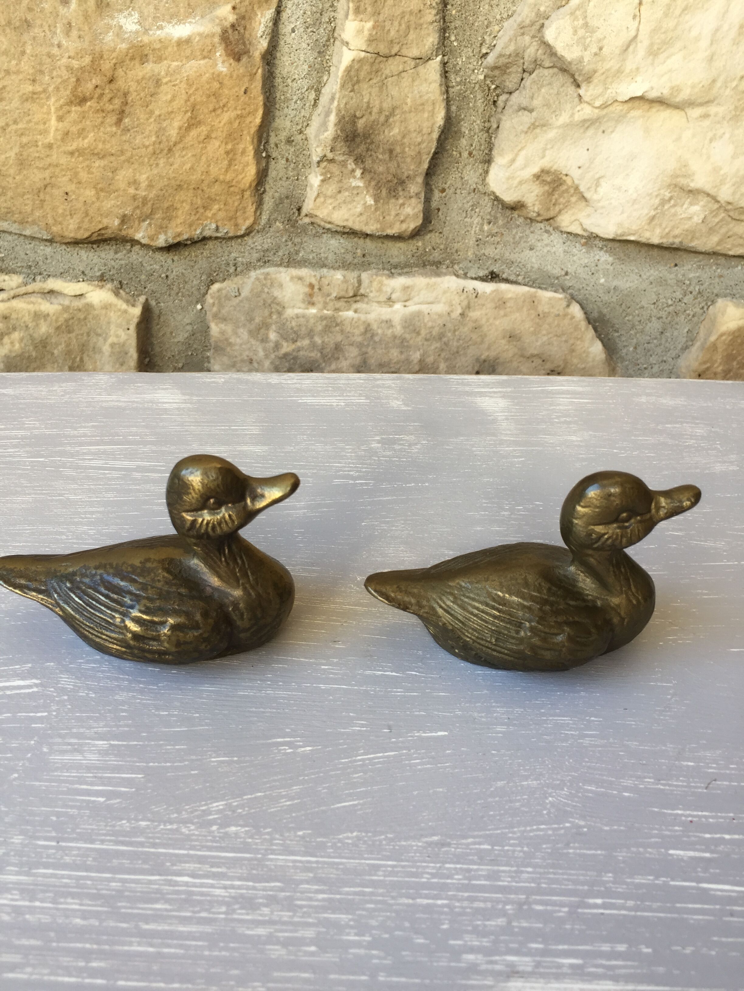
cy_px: 496
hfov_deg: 48.2
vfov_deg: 61.7
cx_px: 372
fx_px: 831
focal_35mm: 29
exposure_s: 1/50
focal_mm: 4.15
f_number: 2.2
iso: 40
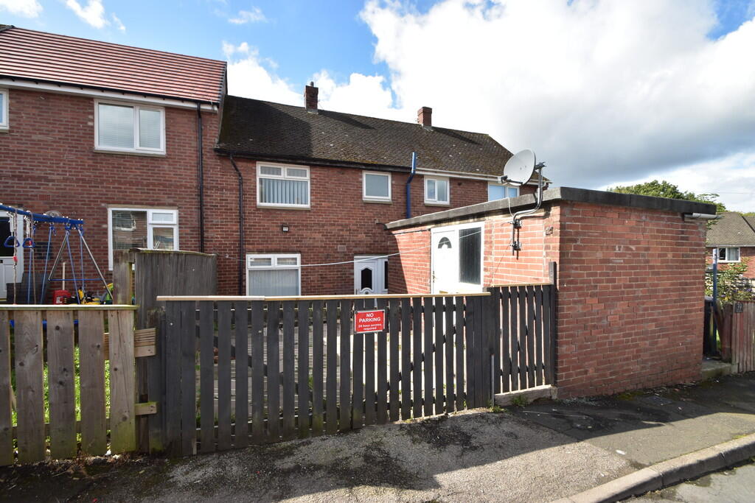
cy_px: 252
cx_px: 378
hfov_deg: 100.4
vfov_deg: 77.3
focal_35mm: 15
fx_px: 315
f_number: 10
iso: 160
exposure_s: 1/200
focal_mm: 10
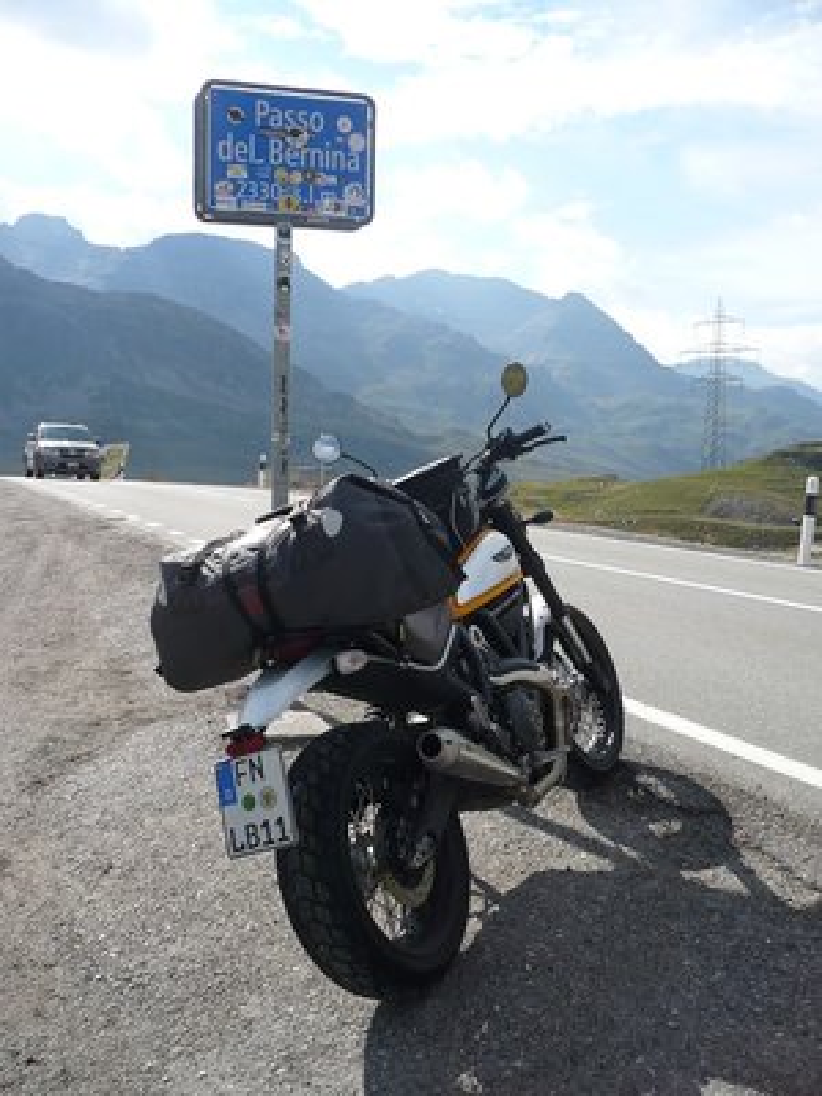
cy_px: 548
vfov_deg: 52.6
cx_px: 411
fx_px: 1108
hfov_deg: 40.7
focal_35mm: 35
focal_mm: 5.8
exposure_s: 1/250
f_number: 8
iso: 100
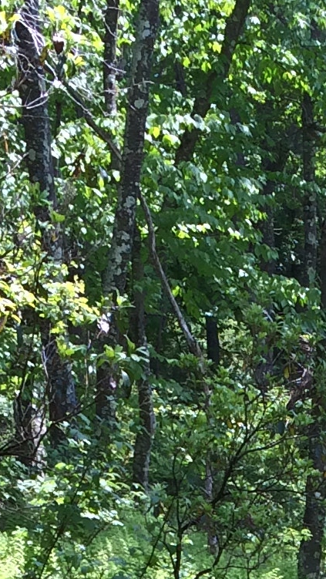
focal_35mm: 142
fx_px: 2180
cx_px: 476
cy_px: 1023
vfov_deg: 13.6
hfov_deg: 8.4
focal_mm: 4.12
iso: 32
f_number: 2.2
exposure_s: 1/471
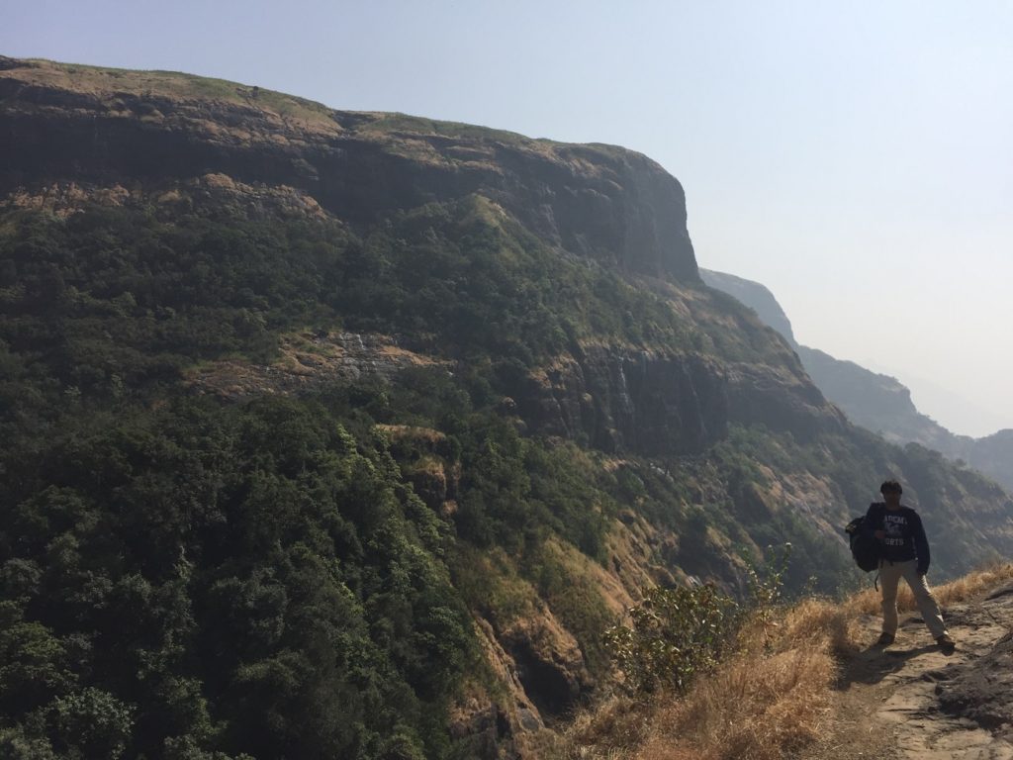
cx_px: 506
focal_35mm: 29
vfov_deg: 48.2
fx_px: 849
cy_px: 380
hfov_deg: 61.7
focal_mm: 4.15
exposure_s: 1/3968
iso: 32
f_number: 2.2
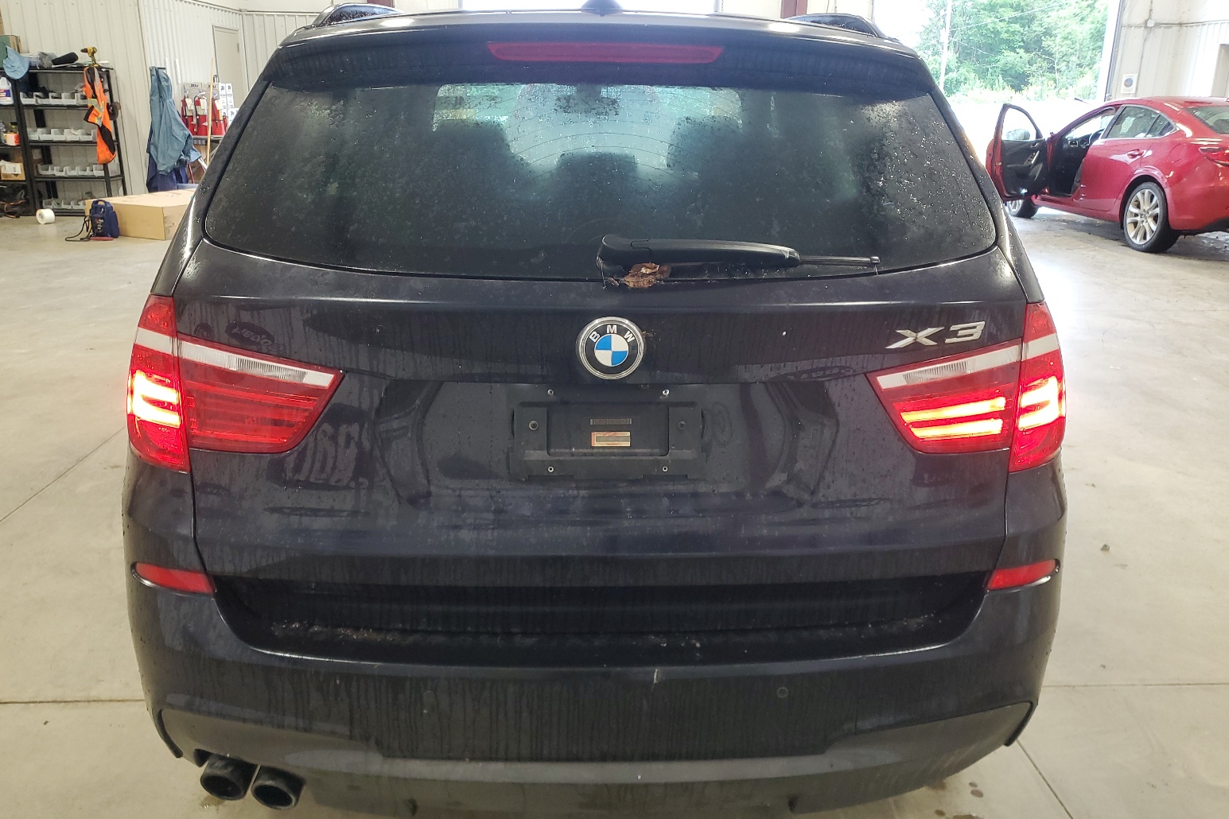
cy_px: 368
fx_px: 956
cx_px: 613
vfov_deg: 46.3
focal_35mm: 28
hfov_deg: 65.5
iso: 81
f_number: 1.5
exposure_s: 1/50
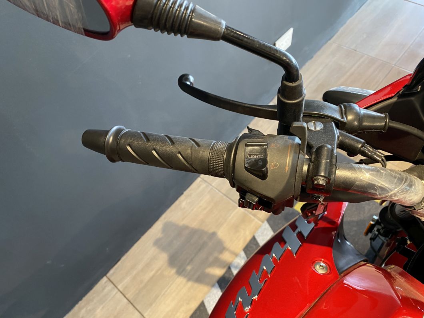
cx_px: 212
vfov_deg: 53.1
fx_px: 318
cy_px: 159
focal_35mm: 26
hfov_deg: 67.3
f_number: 1.8
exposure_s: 1/60
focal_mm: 4.25
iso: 400
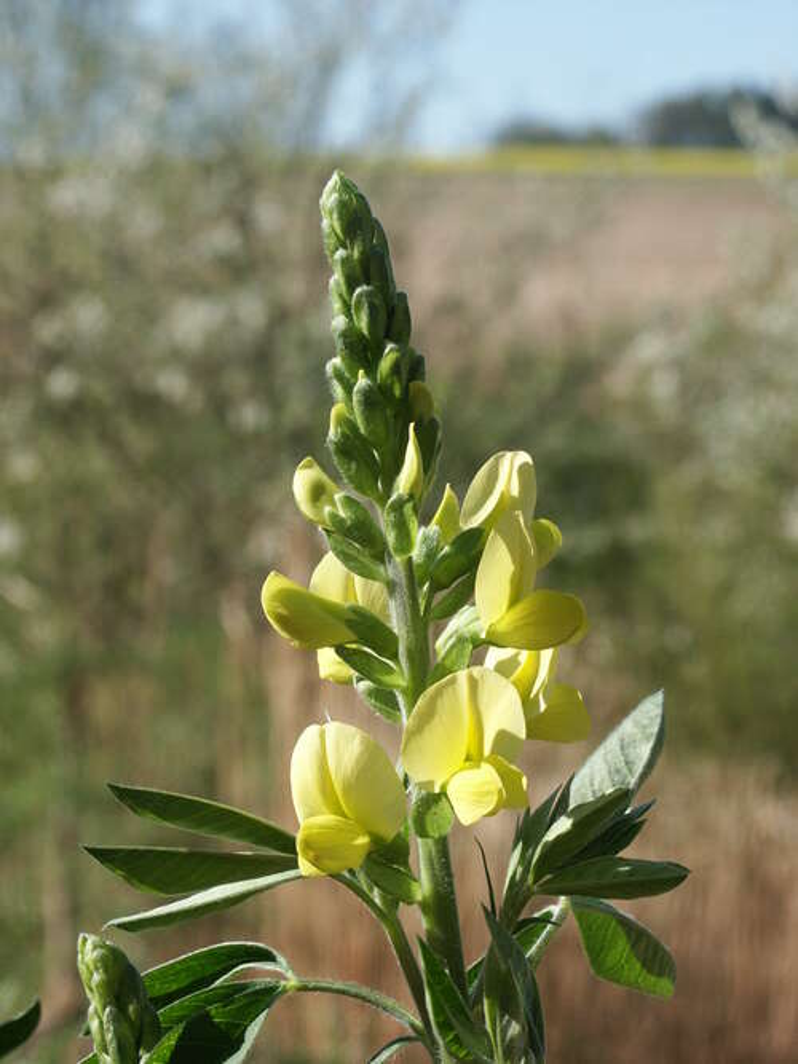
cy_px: 532
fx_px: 3782
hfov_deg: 12.0
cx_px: 399
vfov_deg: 16.0
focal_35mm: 123
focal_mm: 31.26
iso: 100
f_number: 6.7
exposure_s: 1/500
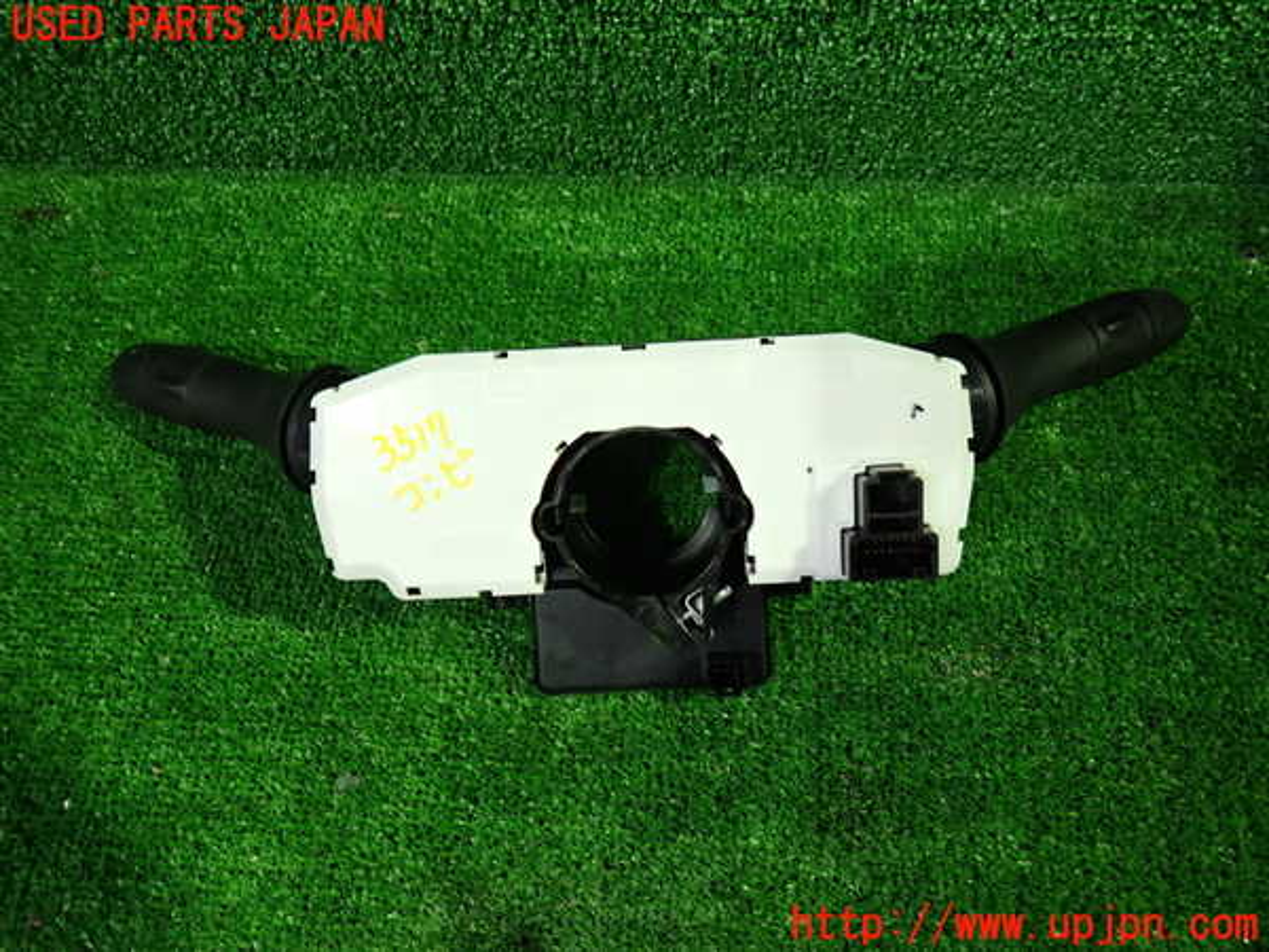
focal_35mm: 25
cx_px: 634
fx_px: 916
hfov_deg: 69.4
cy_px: 476
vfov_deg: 54.9
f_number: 2
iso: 320
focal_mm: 4.5
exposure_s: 1/30
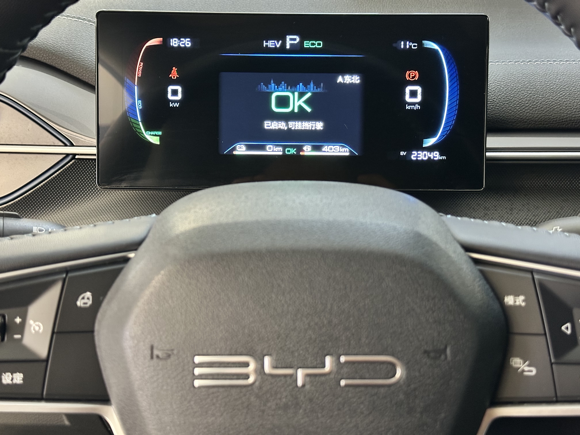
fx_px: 804
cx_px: 290
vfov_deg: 30.3
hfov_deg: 39.7
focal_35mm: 48
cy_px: 218
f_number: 1.78
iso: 640
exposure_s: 1/25
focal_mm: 6.86
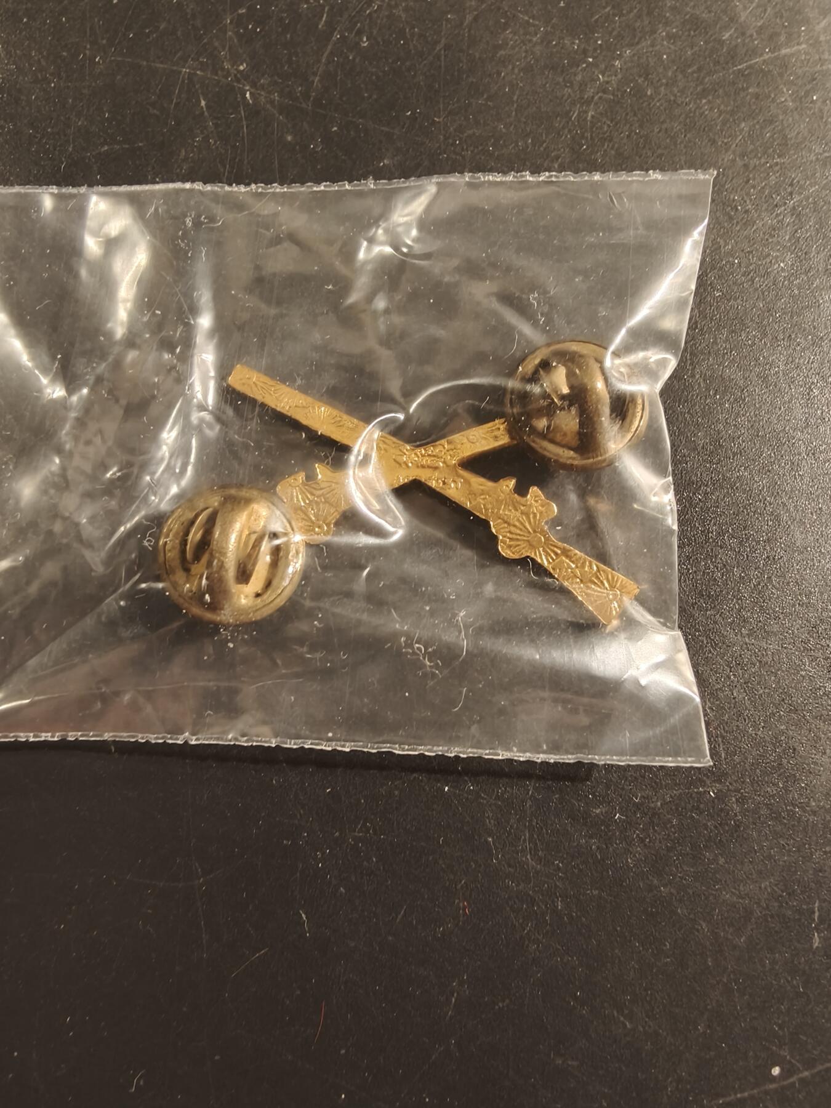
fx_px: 736
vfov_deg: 73.9
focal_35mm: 23
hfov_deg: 58.9
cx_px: 416
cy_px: 554
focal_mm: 2.32
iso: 400
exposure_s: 1/50
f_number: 2
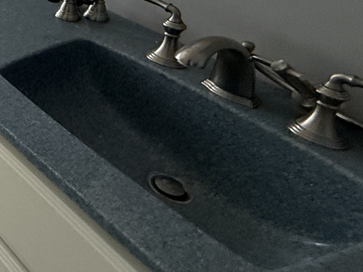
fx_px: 472
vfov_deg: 27.2
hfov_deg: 27.7
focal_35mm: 45
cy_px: -77
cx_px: -188
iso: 250
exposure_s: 1/99
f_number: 2.2
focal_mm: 2.22
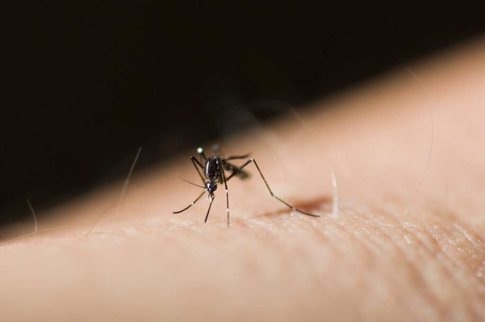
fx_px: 1816
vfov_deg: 10.1
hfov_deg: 15.2
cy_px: 161
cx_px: 242
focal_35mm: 135
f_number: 8
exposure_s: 1/1000
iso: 400
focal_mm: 90
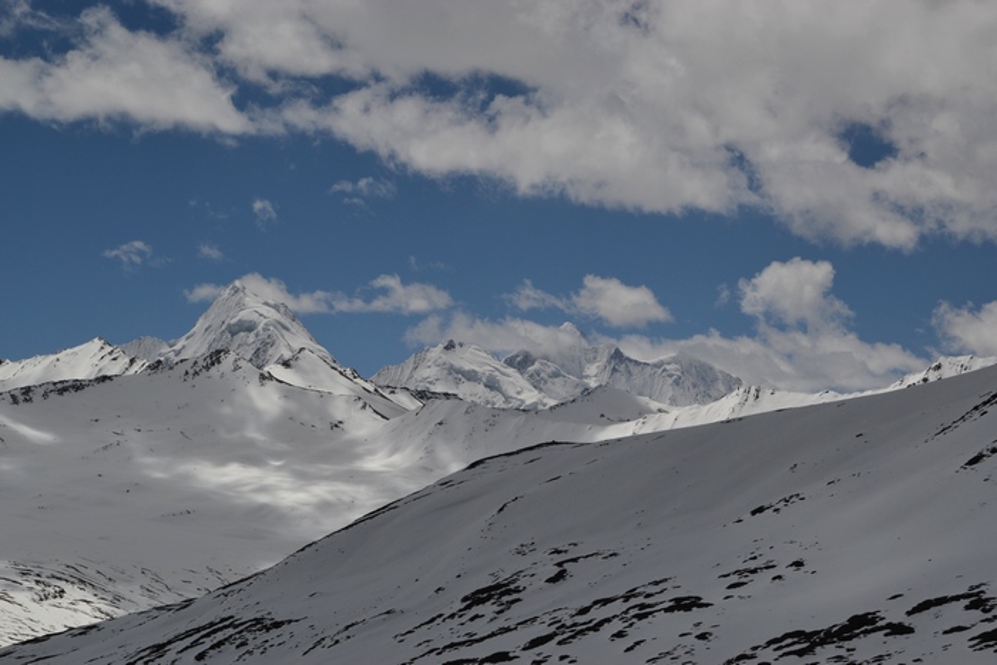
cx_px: 498
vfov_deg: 17.5
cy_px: 332
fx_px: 2160
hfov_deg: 26.0
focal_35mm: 78
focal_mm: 52
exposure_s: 1/640
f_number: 13
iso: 100
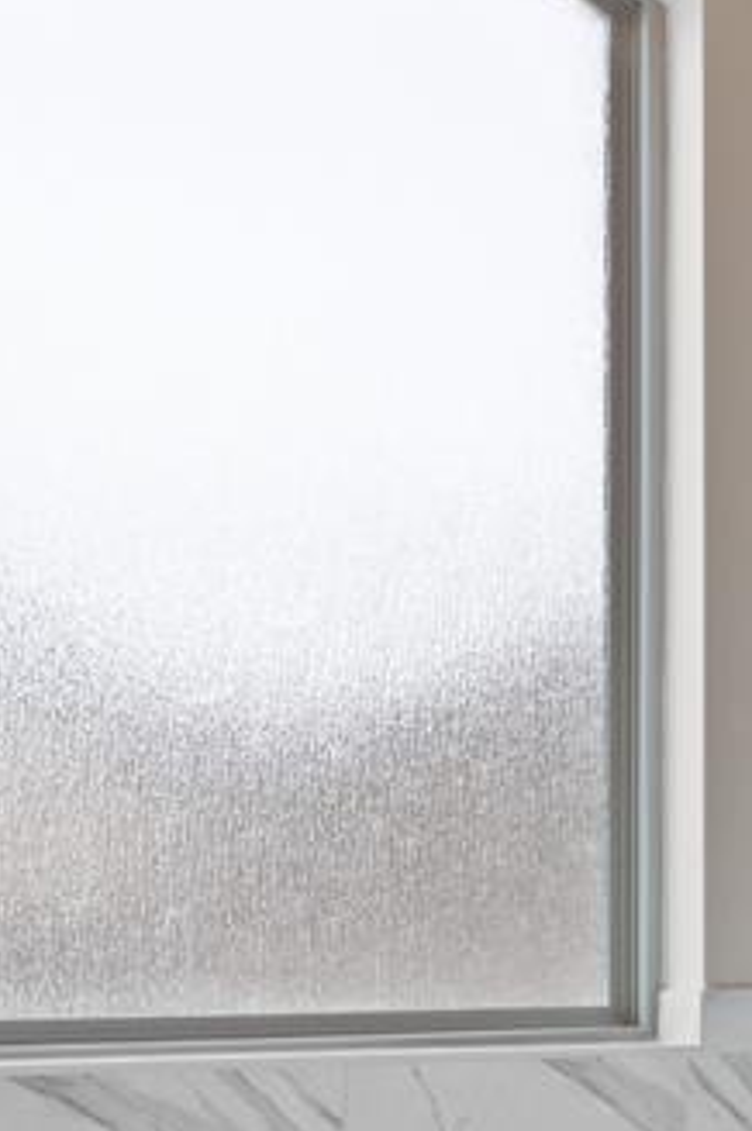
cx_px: 1149
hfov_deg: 16.4
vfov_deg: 26.6
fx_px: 2355
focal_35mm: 75
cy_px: 886
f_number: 9
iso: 400
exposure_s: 1/1.67
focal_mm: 24
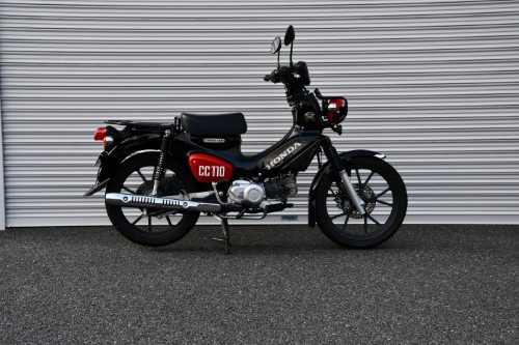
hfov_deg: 38.2
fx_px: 749
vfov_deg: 26.0
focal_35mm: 52
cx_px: 260
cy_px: 172
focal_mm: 35
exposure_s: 1/250
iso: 200
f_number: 5.6
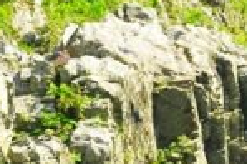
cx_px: 350
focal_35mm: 535
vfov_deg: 2.6
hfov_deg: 3.8
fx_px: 3667
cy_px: 10
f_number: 7.1
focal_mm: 52
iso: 800
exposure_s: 1/250
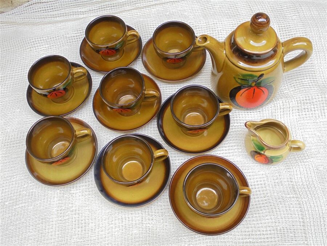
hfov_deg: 54.0
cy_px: 123
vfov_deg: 41.8
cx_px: 164
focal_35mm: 34
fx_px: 321
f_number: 4
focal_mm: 6.1
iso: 100
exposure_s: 1/40
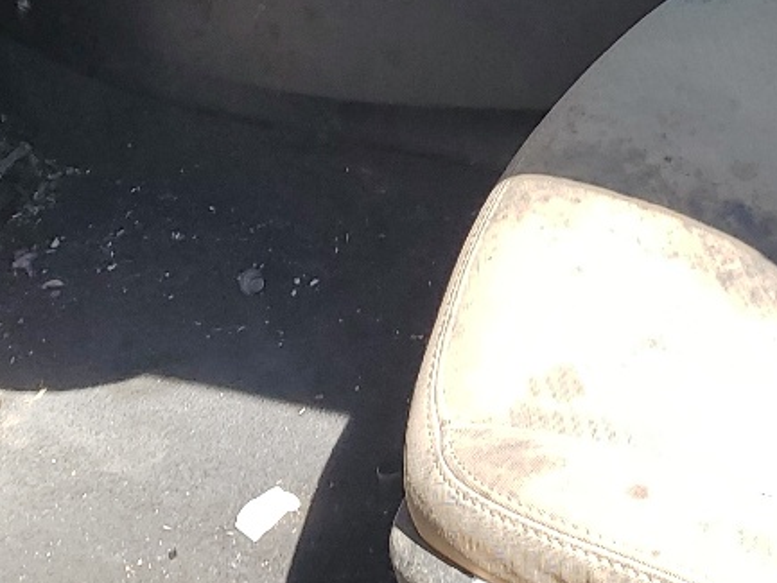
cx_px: 659
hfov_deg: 20.1
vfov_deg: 14.9
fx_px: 2155
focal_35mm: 96
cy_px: -111
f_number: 1.5
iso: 50
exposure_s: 1/714
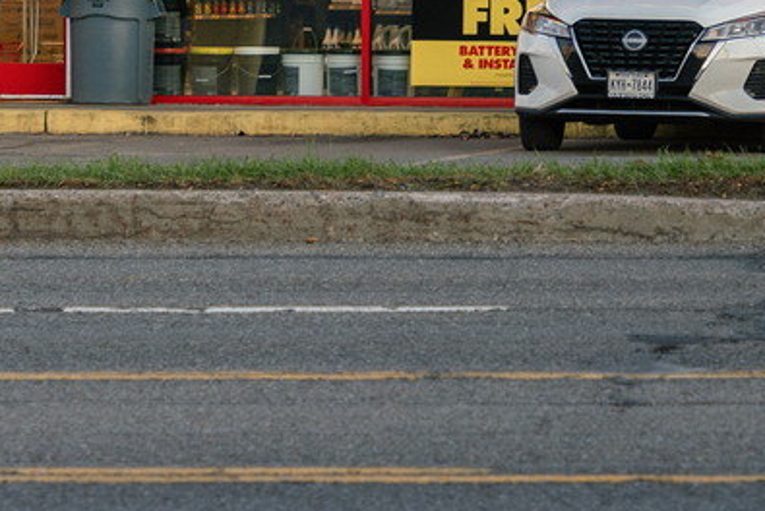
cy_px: -259
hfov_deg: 4.4
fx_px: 9995
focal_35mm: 470
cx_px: -41
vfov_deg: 2.9
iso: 100
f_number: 5
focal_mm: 121
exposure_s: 1/40
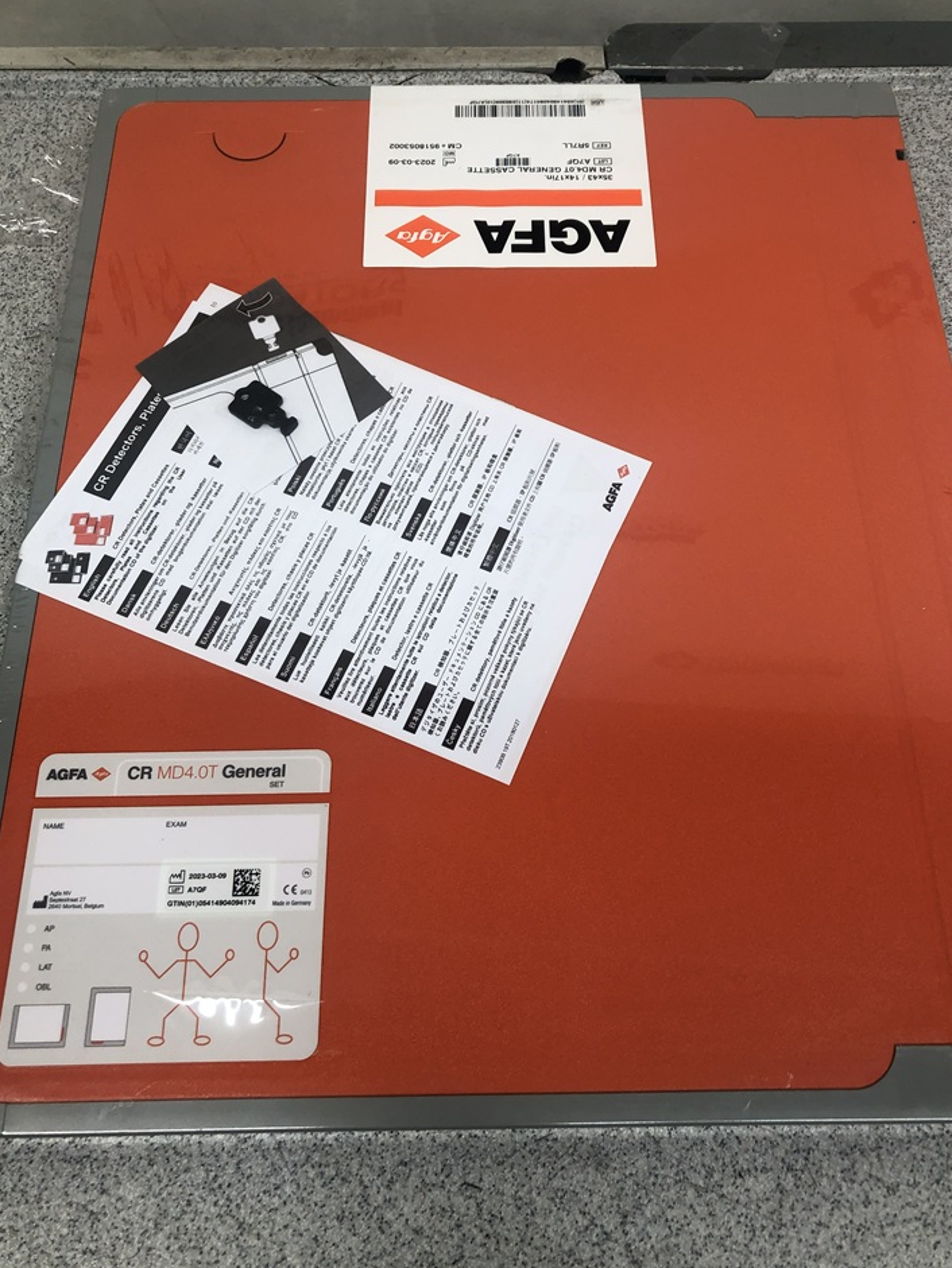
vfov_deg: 59.9
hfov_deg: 46.8
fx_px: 1100
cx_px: 489
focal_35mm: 30
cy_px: 601
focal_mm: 3.99
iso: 64
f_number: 1.8
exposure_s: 1/120
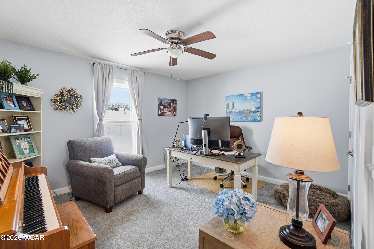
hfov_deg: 100.4
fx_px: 156
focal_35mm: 15
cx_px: 187
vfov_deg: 77.2
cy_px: 124
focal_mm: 10
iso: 125
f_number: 7.1
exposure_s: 1/100
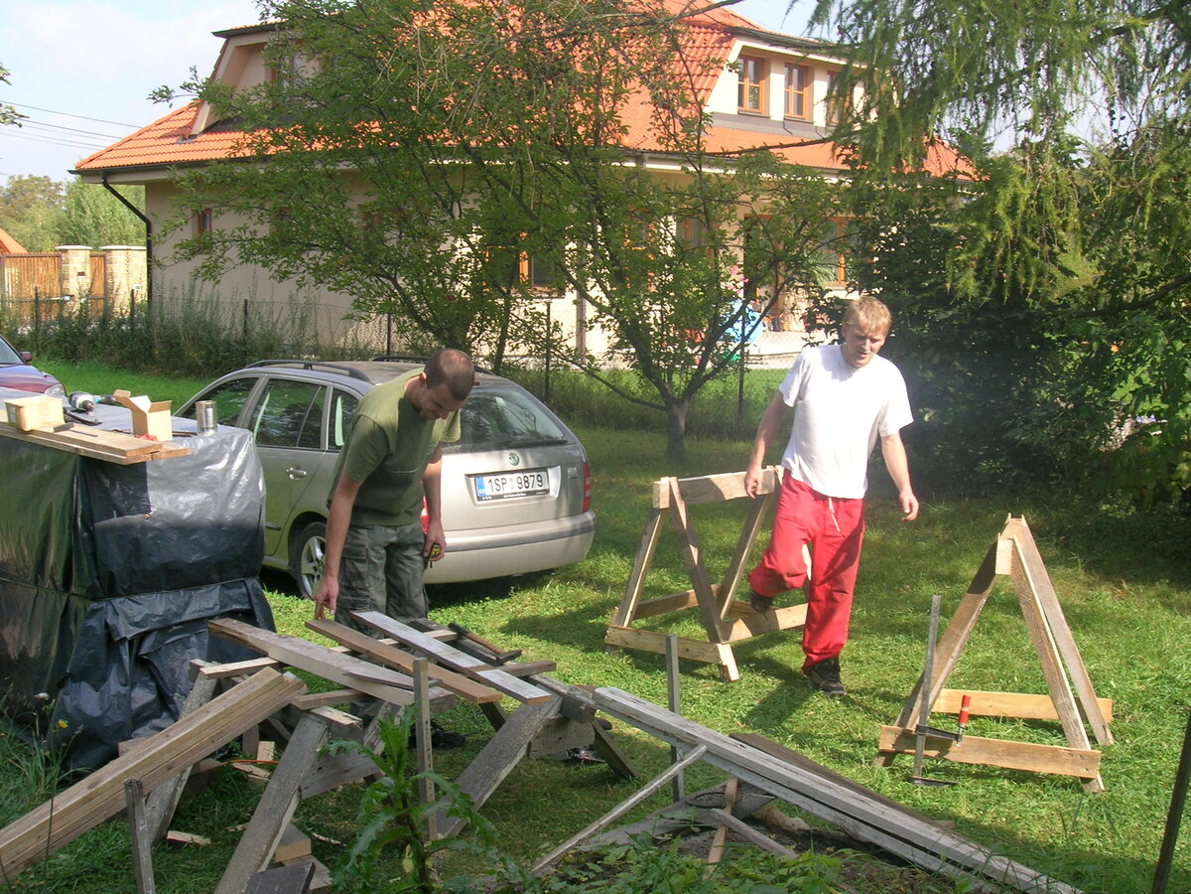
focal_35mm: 42
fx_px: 1445
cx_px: 596
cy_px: 447
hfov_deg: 44.8
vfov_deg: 34.3
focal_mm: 7
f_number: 5.2
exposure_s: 1/122
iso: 50
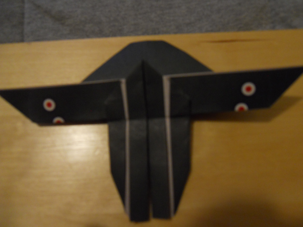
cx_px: 152
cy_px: 114
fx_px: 245
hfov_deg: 63.4
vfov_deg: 49.7
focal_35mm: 28
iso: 400
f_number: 2.7
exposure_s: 1/25
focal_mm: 5
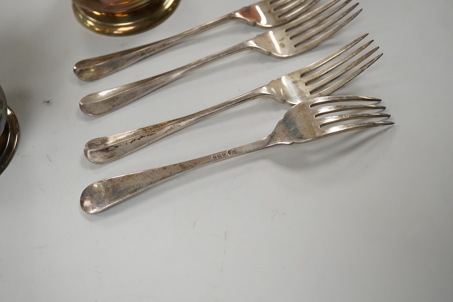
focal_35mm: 45
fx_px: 566
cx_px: 226
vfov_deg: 29.9
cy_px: 151
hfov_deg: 43.6
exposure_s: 1/800
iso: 2500
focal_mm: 30
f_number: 3.5
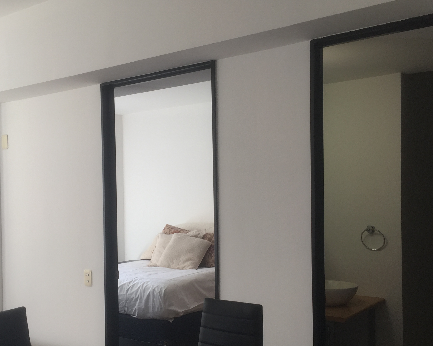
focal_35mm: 41
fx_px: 525
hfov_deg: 44.6
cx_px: 174
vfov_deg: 36.4
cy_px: 209
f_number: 2.2
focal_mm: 4.15
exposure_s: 1/120
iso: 40
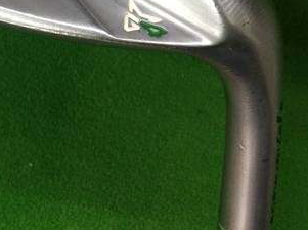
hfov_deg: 28.8
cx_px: 61
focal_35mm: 66
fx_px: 587
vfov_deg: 21.3
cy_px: -9
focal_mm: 3.3
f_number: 2.4
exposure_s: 1/30
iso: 64
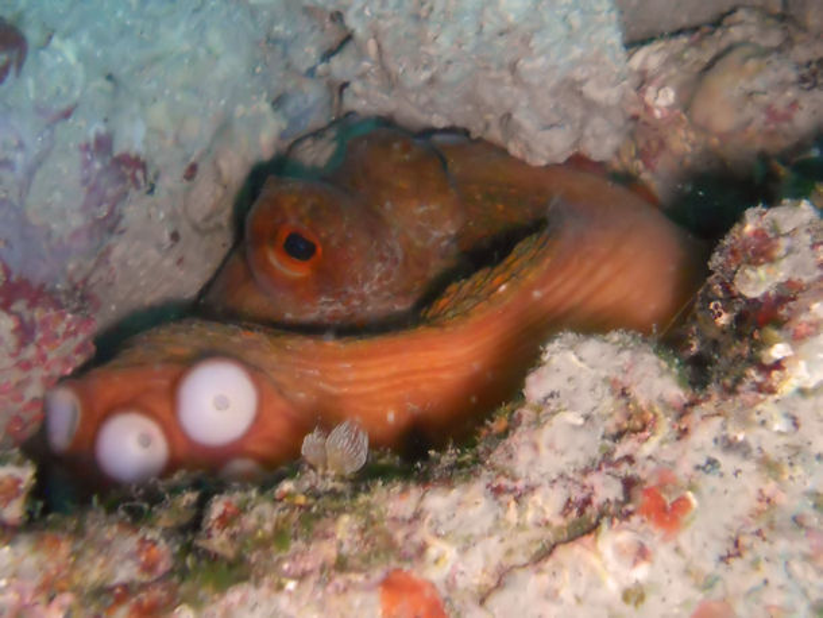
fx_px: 618
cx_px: 412
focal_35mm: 26
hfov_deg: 67.3
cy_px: 309
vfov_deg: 53.1
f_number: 8
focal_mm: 4.6
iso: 800
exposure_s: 1/30
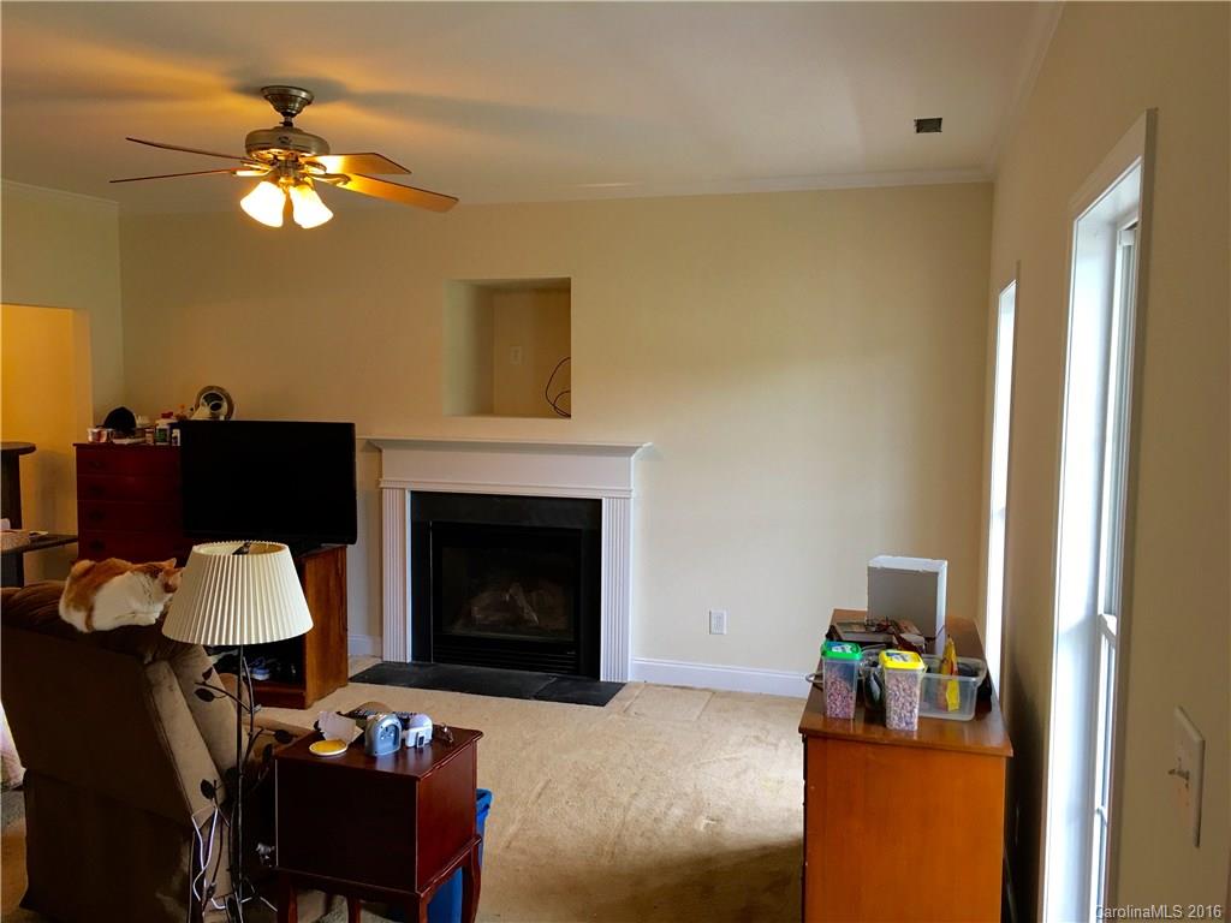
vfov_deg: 48.2
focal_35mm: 29
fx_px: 1031
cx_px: 616
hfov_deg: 61.7
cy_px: 462
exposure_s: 1/15
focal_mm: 4.15
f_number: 2.2
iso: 25
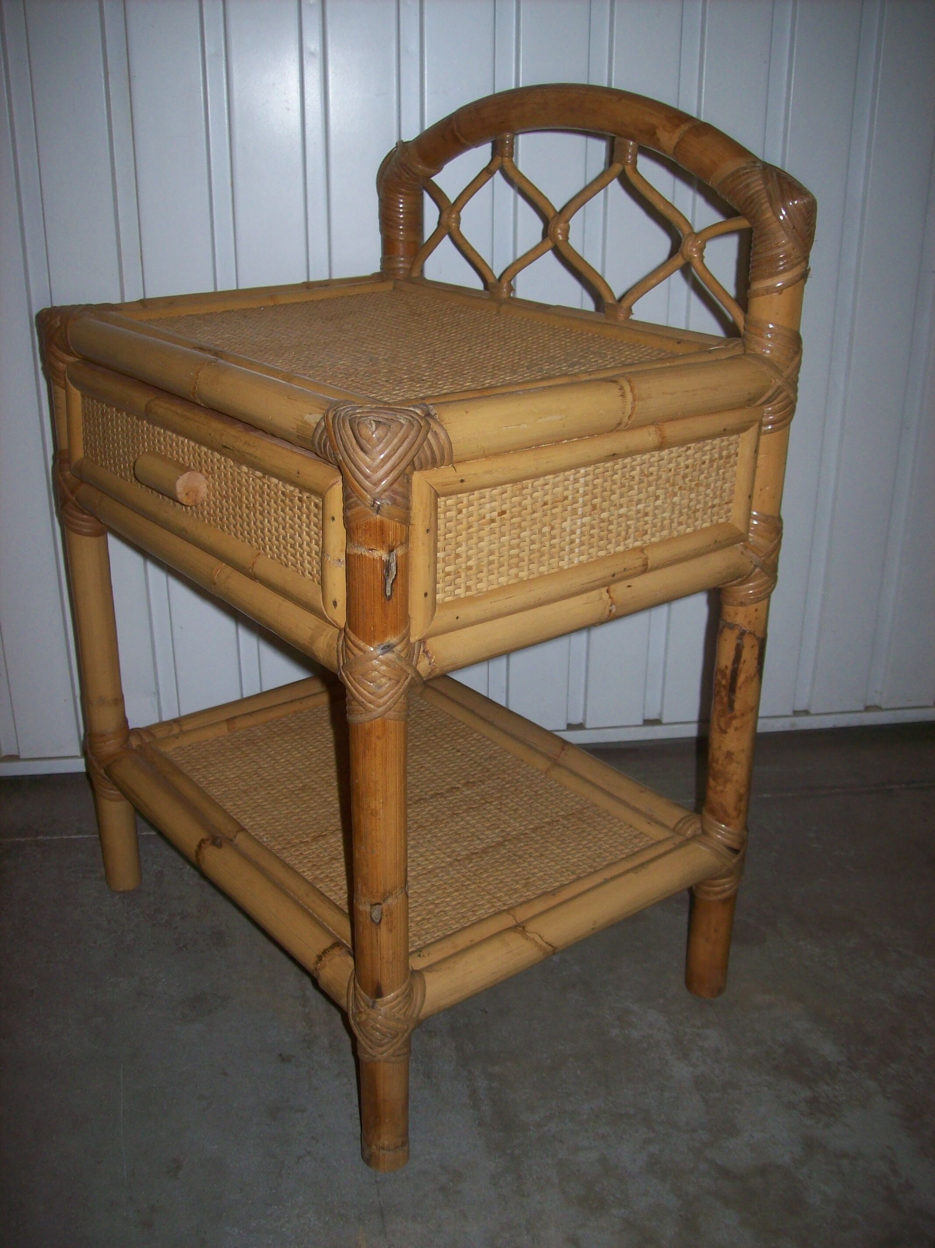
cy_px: 624
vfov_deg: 51.4
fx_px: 1297
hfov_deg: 39.6
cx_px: 468
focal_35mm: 36
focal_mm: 6
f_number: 2.7
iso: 80
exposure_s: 1/64
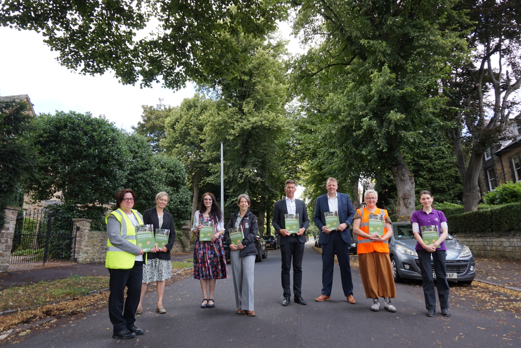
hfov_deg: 73.7
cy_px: 174
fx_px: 348
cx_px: 260
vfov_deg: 53.2
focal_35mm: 24
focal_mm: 16
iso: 100
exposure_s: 1/160
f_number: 4.5
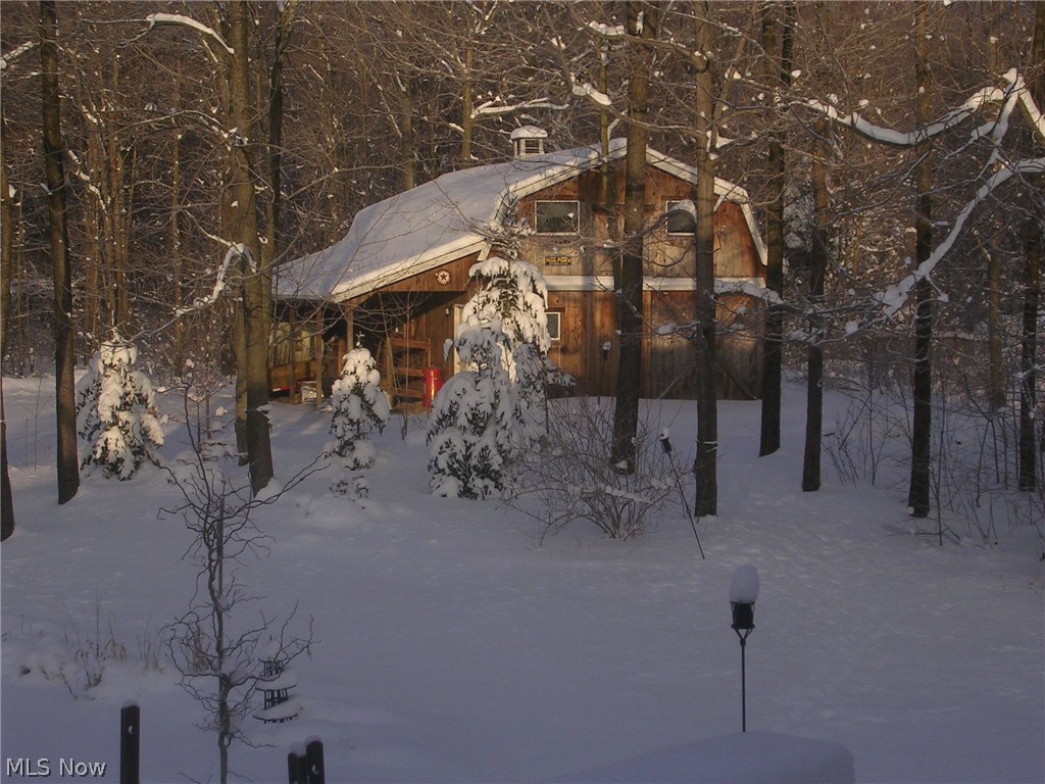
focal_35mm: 76
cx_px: 522
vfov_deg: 19.4
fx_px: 2294
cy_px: 392
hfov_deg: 25.7
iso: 50
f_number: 3.9
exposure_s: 1/490
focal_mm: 11.5
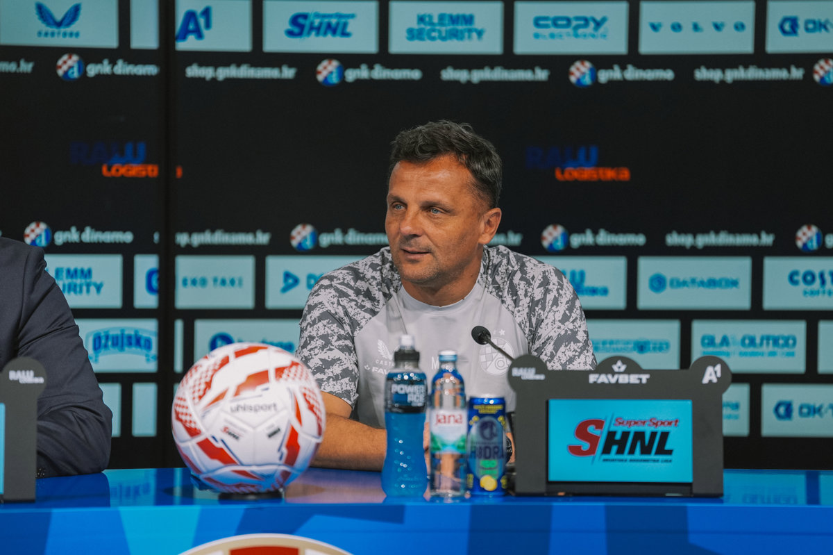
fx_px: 4626
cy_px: 278
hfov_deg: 10.3
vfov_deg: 6.9
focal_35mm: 200
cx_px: 416
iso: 800
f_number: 2.8
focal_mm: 200
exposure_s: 1/400
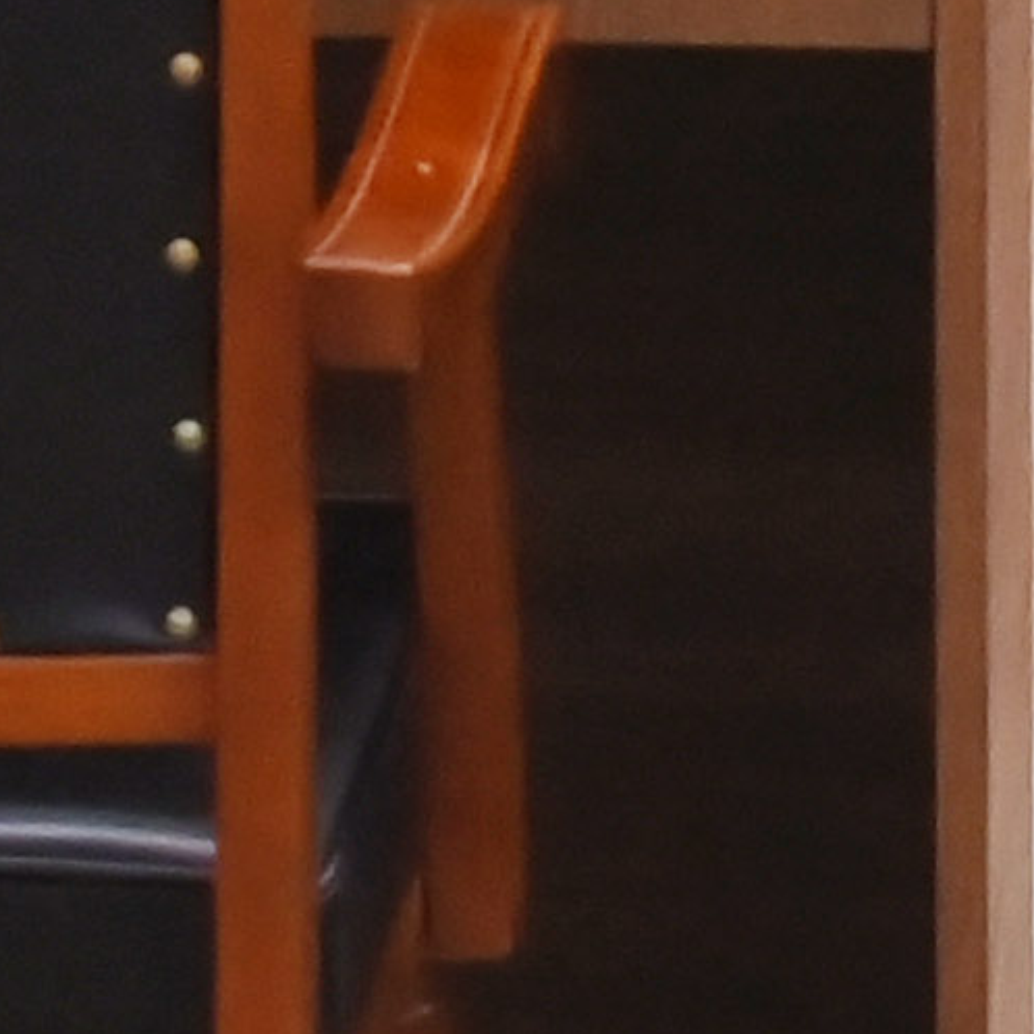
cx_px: 25
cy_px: -1844
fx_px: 12200
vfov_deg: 4.7
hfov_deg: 4.8
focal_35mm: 361
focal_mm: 38
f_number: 7.1
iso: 2500
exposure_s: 1/250
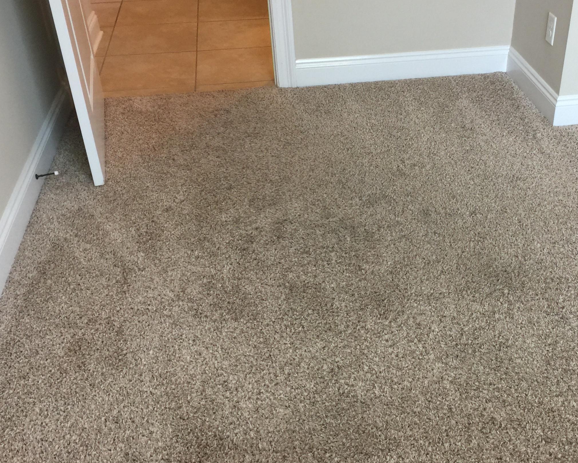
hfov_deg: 43.2
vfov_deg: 35.7
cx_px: 388
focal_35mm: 42
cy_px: 211
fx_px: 719
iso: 32
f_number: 2.2
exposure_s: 1/15
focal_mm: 4.15
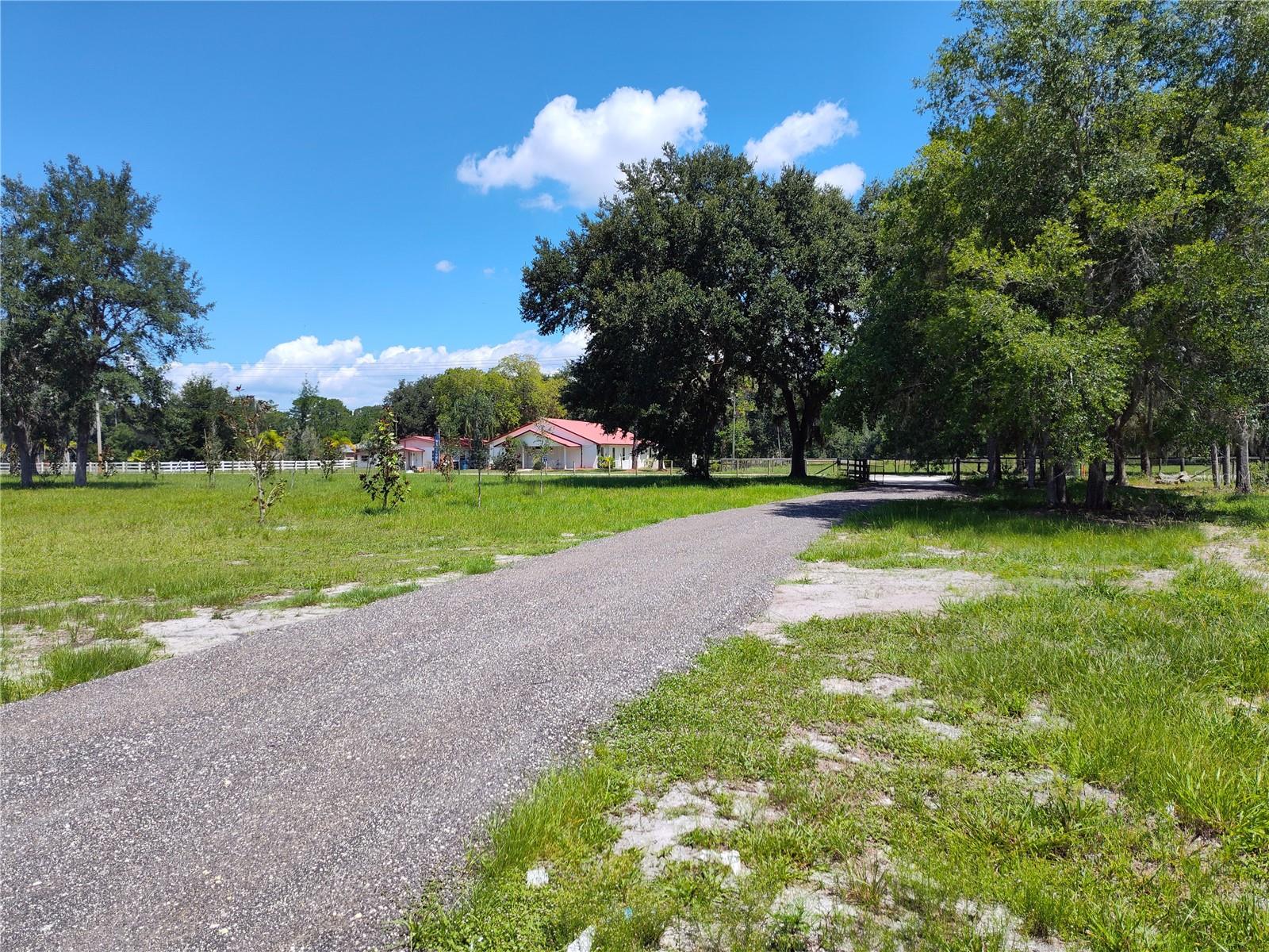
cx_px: 634
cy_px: 476
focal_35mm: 23
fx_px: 843
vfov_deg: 58.9
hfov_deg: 73.9
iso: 100
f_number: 1.8
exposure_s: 1/1576
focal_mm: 5.56
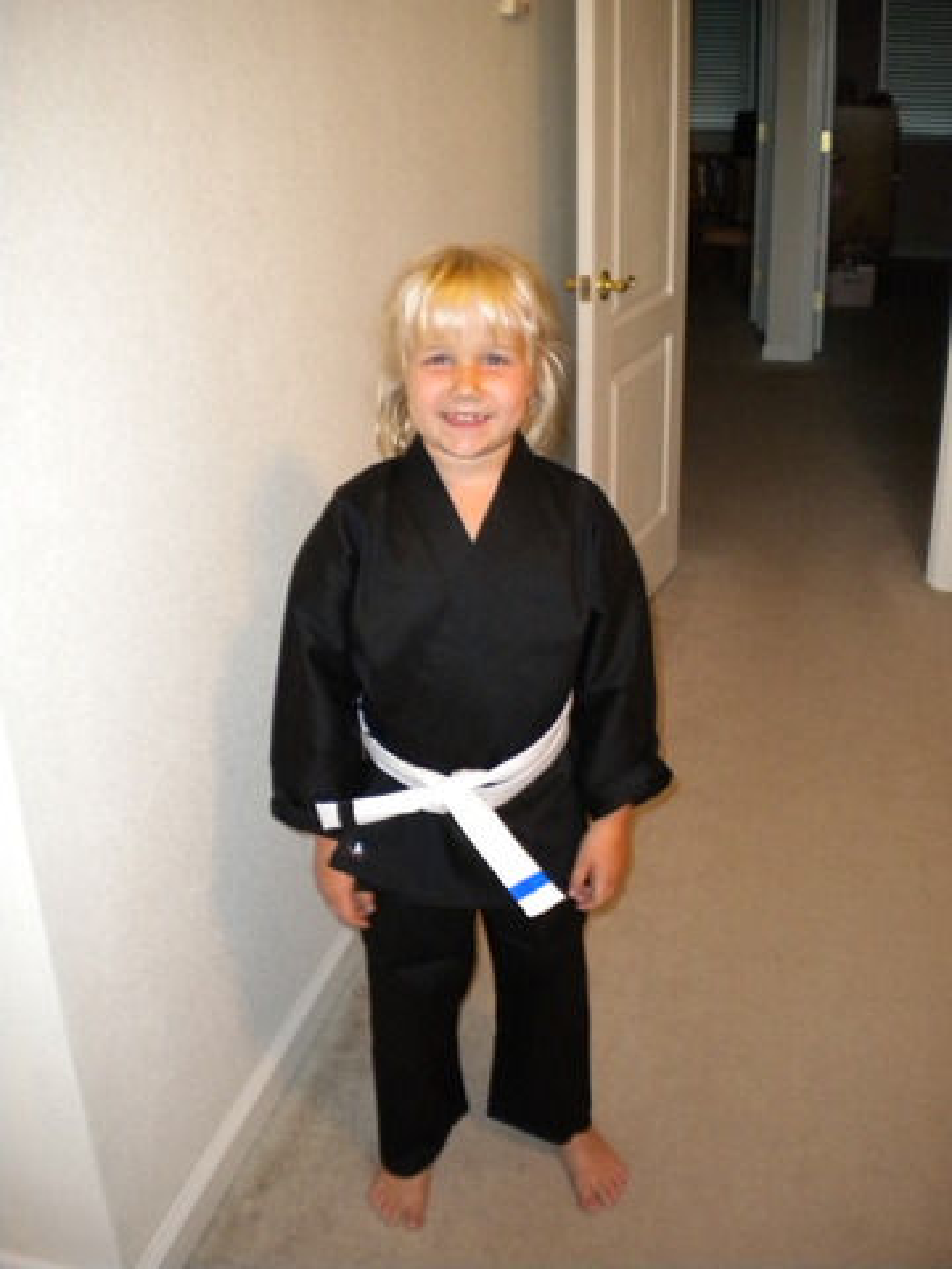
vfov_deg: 52.6
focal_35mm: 35
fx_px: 1283
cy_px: 634
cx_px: 476
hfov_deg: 40.7
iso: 400
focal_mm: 6.3
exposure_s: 1/30
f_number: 3.1
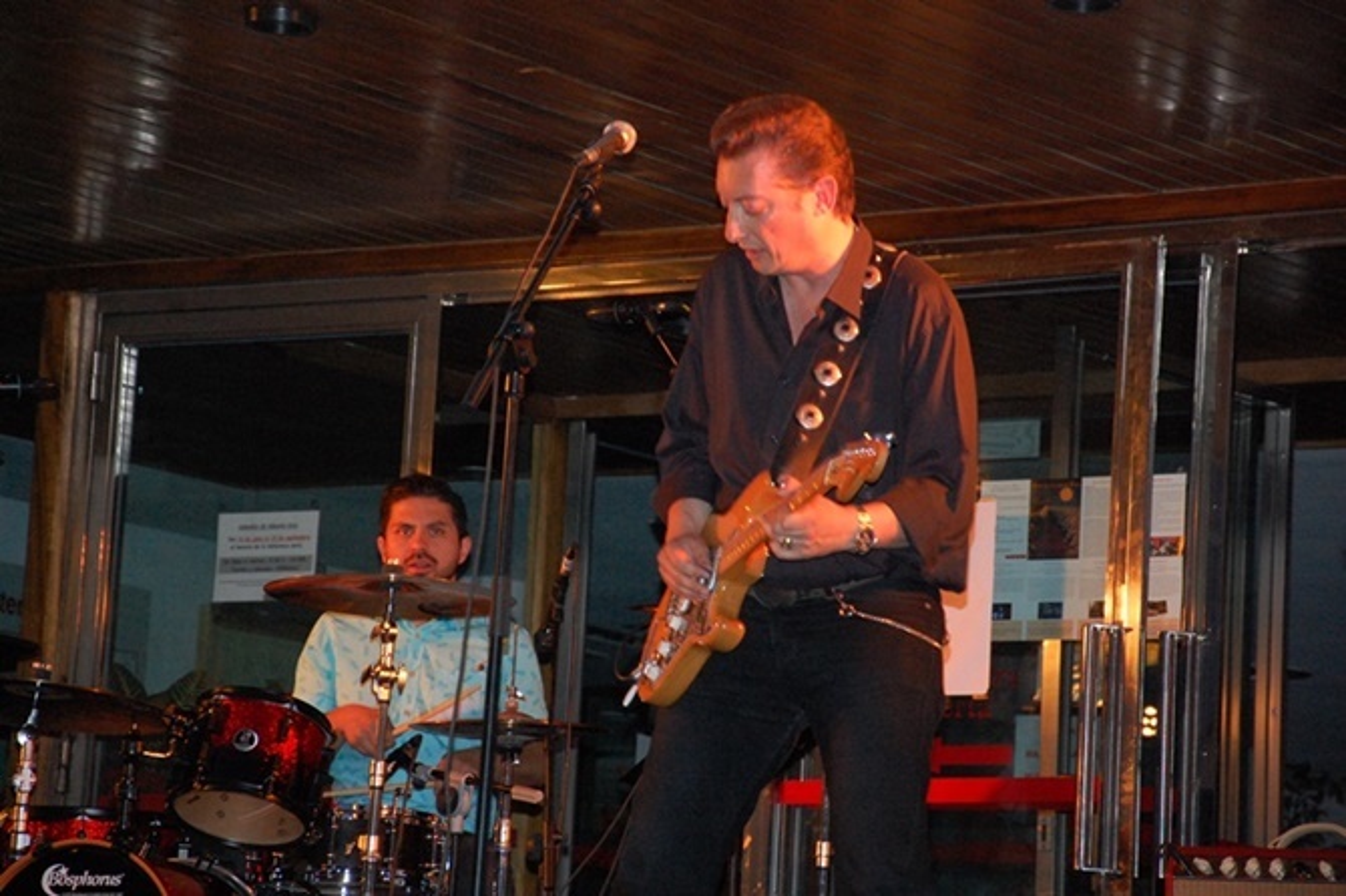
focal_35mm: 158
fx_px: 5886
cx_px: 673
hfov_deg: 13.0
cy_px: 448
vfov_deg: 8.7
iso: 1600
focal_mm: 105
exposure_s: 1/60
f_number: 5.6
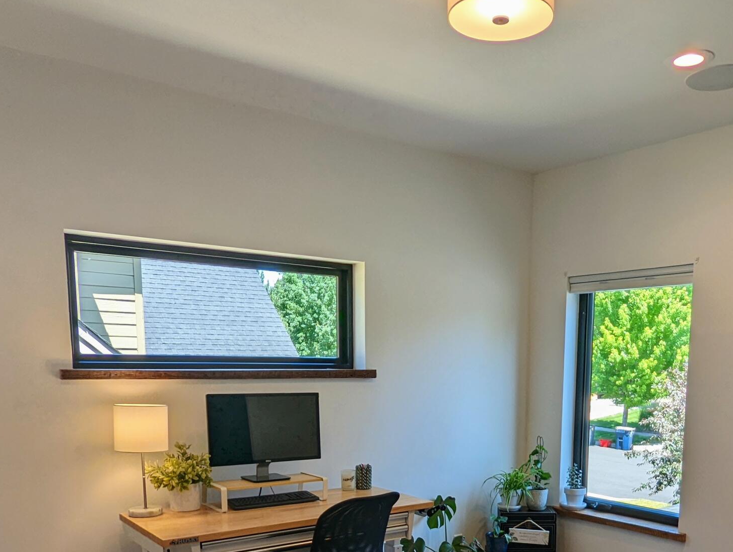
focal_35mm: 33
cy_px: 460
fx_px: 700
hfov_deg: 54.8
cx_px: 445
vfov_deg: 40.8
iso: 56
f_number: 2.2
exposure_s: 1/239
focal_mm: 2.35
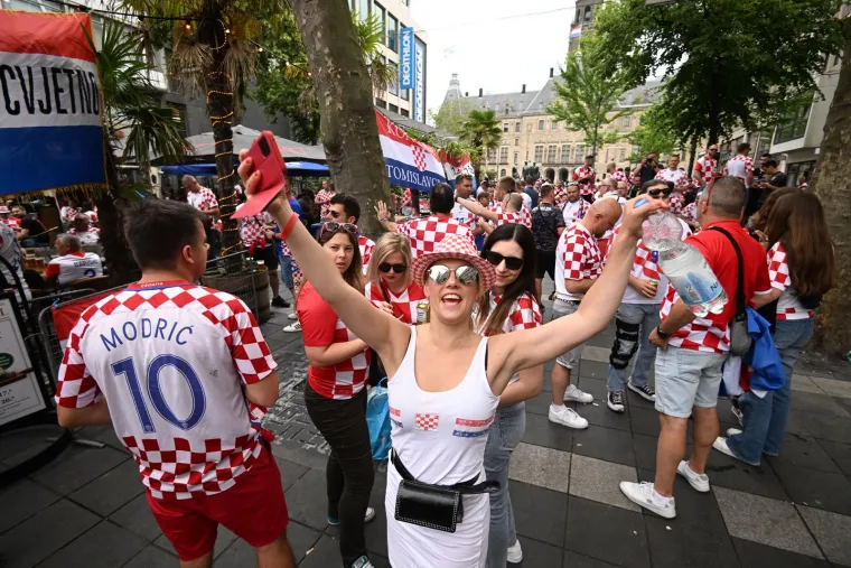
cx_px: 426
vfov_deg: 73.8
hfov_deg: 96.7
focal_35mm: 16
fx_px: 378
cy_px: 284
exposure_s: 1/3200
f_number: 4
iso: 1000
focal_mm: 16
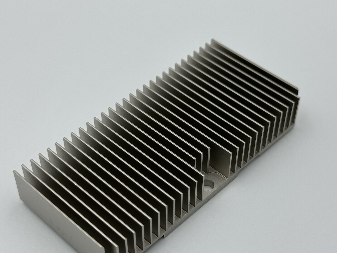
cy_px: 134
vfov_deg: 23.3
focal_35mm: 63
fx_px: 613
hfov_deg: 30.7
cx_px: 171
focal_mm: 6.86
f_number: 1.78
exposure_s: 1/241
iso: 64
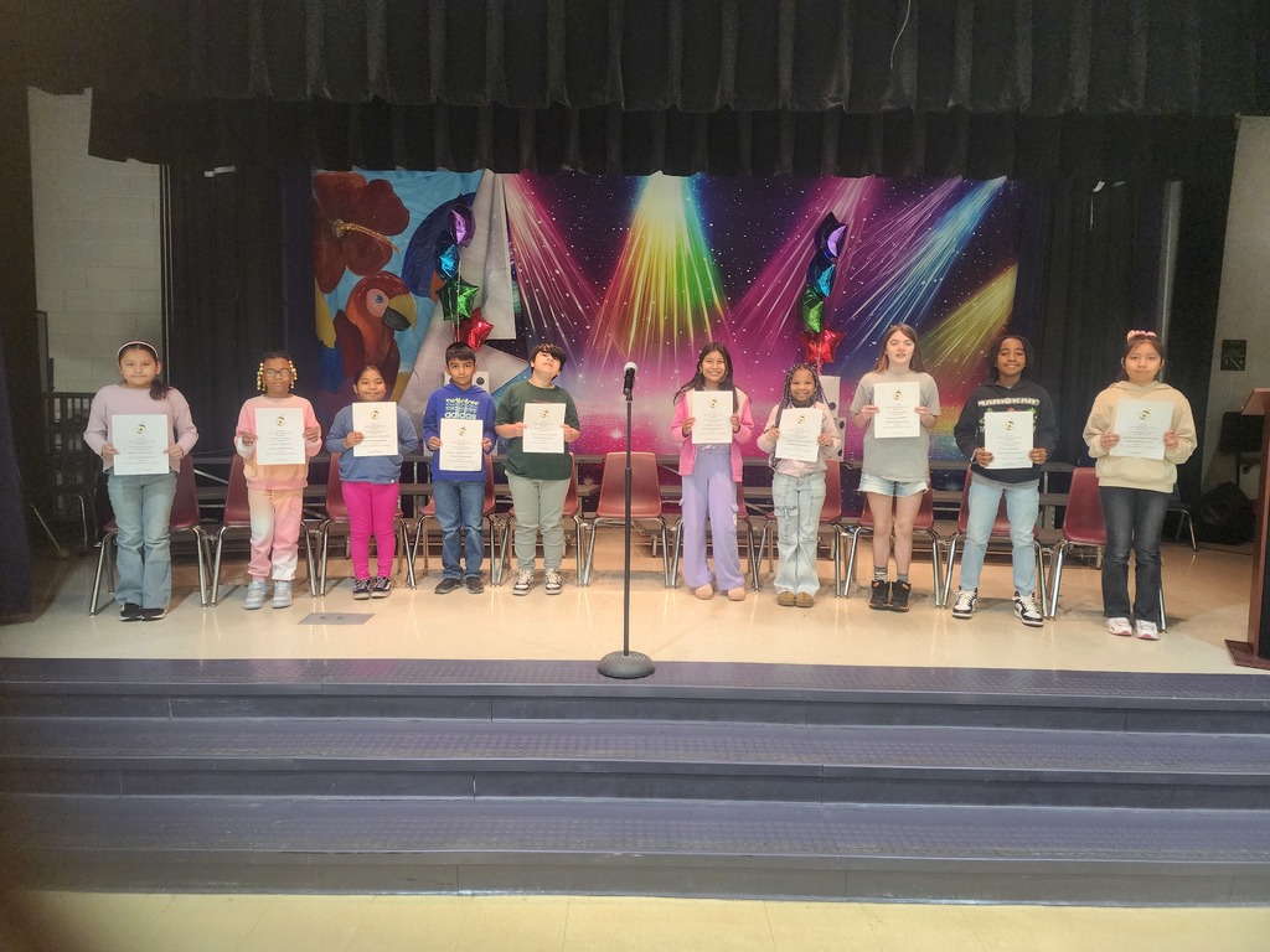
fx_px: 844
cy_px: 476
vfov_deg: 58.9
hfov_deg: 73.9
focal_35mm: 23
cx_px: 635
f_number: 1.8
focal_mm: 6.4
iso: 250
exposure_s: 1/120
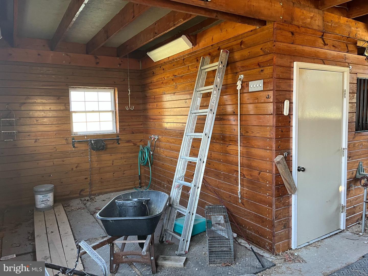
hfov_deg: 67.3
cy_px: 138
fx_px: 276
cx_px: 184
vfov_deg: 53.1
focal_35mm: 26
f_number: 1.6
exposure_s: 1/60
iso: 160
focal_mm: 5.1
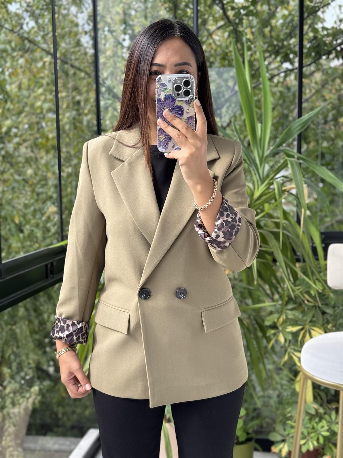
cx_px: 172
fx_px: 634
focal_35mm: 48
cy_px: 229
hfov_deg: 30.3
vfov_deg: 39.7
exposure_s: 1/196
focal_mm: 6.76
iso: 64
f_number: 1.78
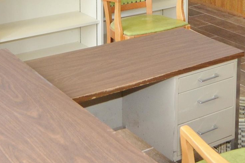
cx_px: 149
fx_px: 511
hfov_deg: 26.9
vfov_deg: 16.6
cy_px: -80
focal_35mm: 75
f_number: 4
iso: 400
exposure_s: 1/60
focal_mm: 12
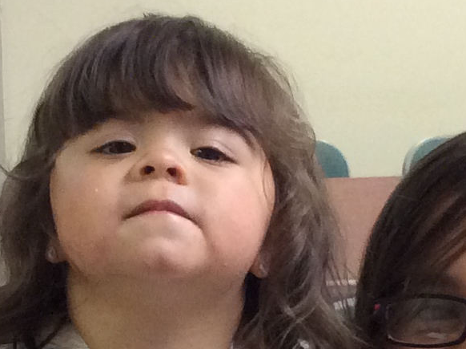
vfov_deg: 9.9
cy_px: 420
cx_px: 219
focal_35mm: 147
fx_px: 1976
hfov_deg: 13.4
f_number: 2.4
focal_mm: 3.3
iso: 160
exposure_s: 1/24
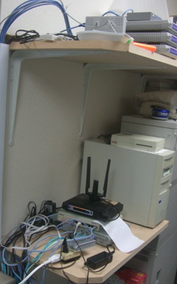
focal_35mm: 44
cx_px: 64
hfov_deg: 29.1
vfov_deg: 45.2
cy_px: 154
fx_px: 340
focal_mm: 7.9
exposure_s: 1/100
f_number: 2.8
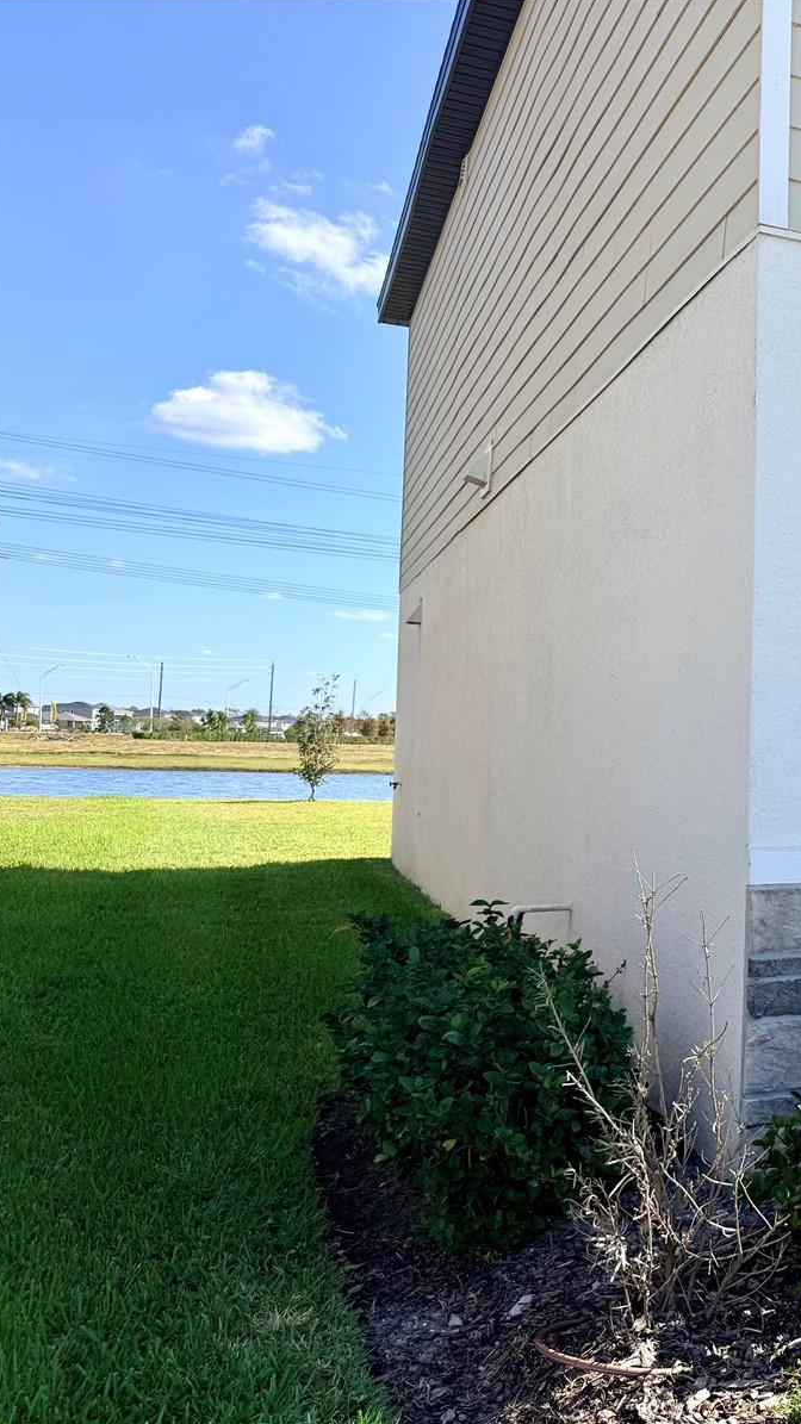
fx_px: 1322
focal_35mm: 35
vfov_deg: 56.6
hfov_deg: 29.6
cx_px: 926
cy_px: 710
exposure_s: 1/3145
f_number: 1.78
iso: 80
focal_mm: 6.76
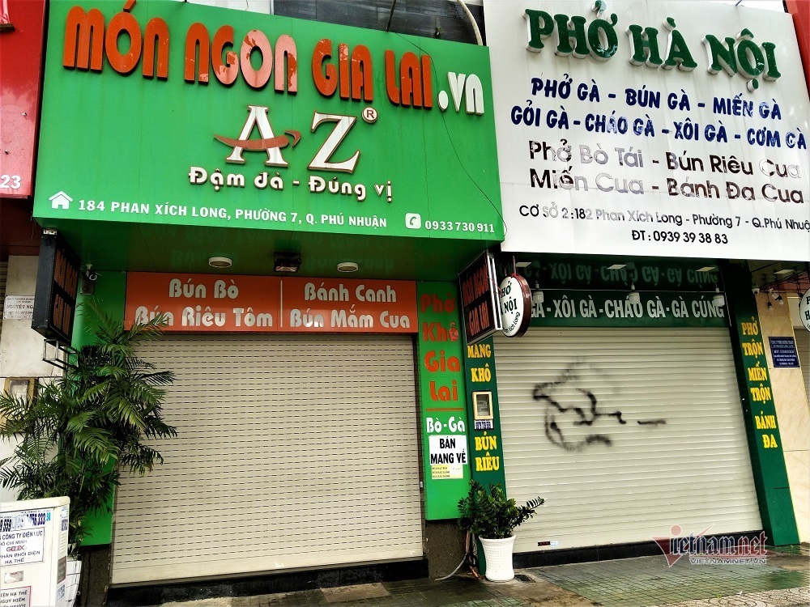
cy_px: 304
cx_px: 405
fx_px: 585
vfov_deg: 54.9
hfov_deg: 69.4
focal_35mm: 25
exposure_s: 1/145
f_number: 1.75
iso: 100
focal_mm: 4.28
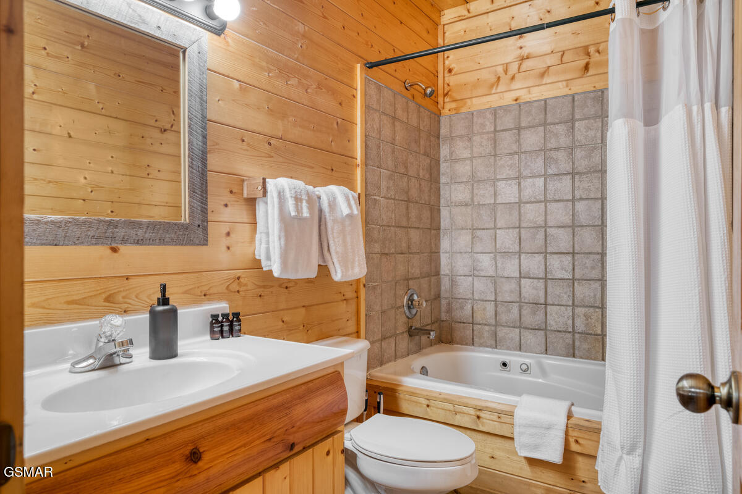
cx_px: 371
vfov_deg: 57.2
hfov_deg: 78.6
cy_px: 247
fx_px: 453
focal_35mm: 22
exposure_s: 1/2
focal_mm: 22
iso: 200
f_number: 8
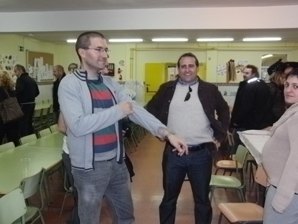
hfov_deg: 52.6
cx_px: 149
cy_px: 112
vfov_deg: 40.7
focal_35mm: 35
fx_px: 301
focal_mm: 6.1
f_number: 3.6
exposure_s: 1/60
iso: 400
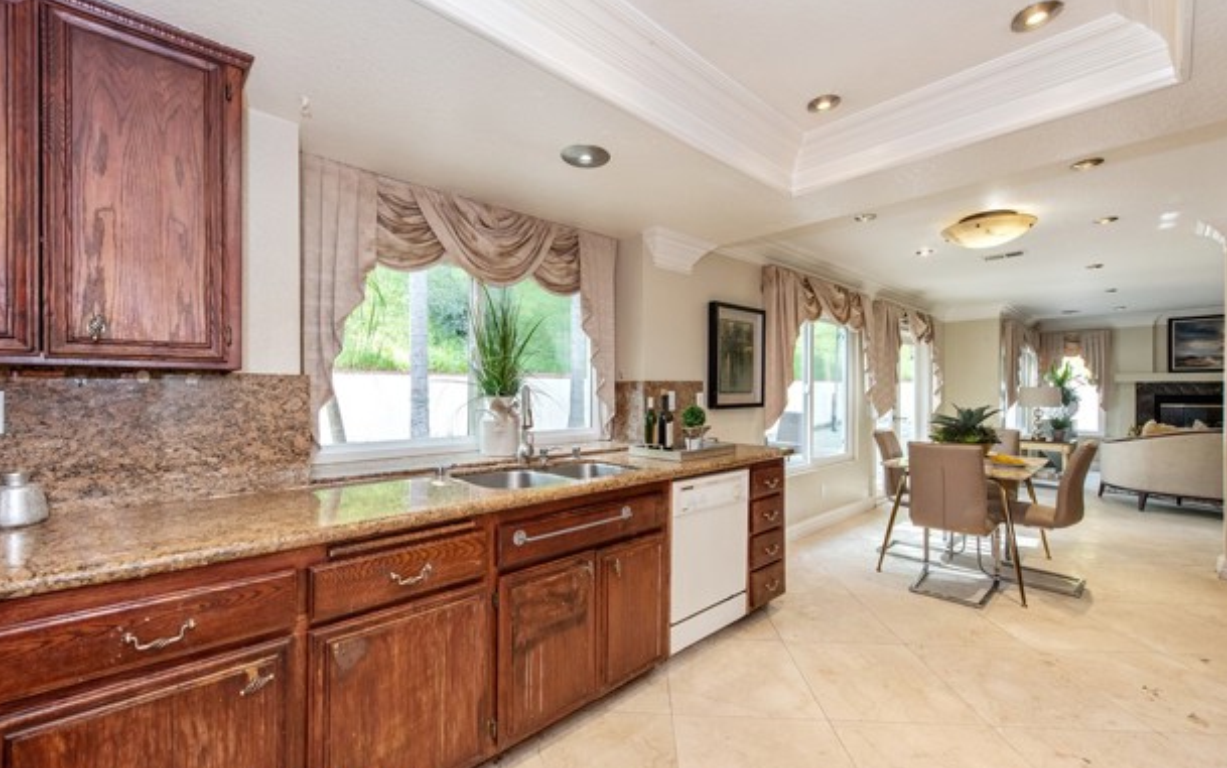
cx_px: 604
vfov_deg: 74.8
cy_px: 390
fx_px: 502
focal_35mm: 15
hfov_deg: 101.4
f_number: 5.6
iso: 640
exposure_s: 1/125
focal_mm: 14
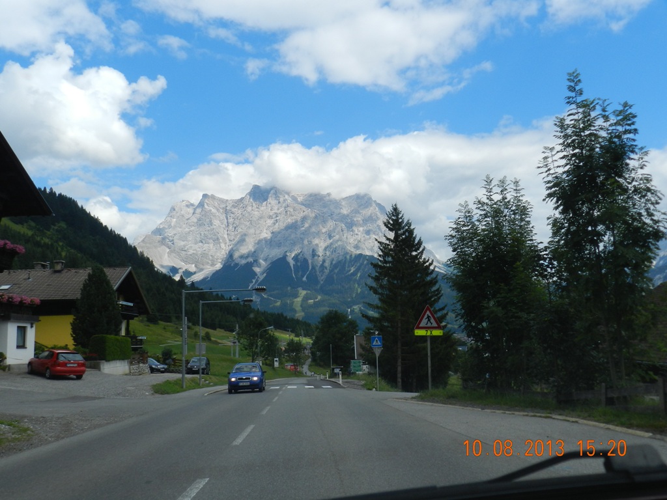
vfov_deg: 44.2
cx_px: 334
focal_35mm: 32
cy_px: 250
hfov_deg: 56.8
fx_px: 617
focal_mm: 5.6
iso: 160
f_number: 3.7
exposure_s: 1/1250
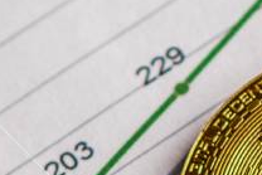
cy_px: 235
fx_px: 5798
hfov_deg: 2.6
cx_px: 383
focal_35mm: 796
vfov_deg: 1.7
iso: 100
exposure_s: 1/250
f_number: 3.5
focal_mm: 85
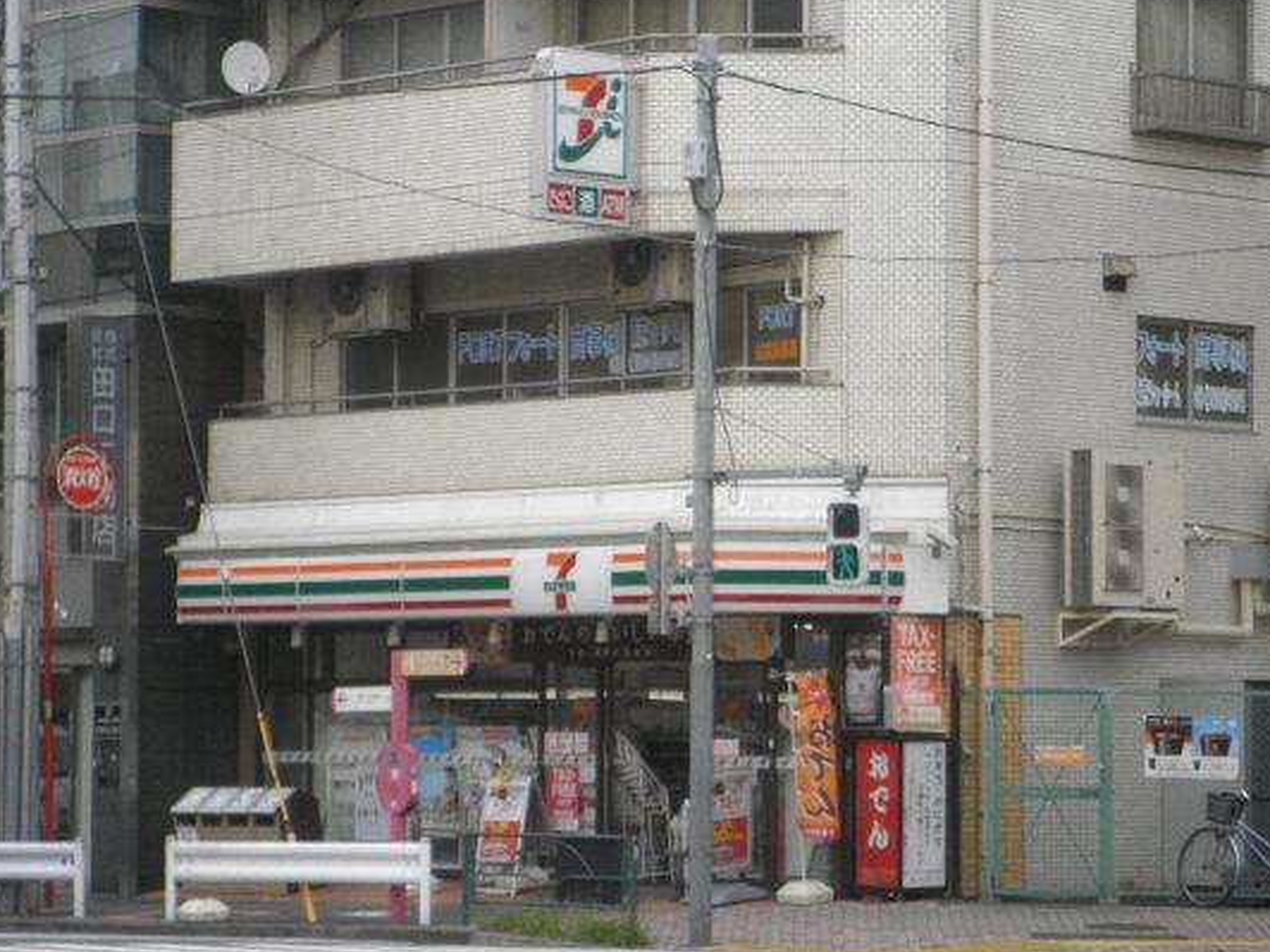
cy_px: 480
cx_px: 599
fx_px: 4769
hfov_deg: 15.2
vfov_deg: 11.4
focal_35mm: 130
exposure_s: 1/250
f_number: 5.9
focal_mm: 19.6
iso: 160
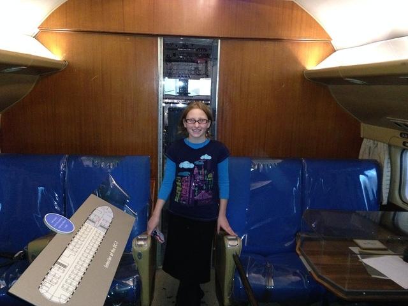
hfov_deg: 55.4
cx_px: 204
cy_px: 153
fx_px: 389
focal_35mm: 33
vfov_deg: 42.9
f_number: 2.4
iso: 500
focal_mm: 4.12
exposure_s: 1/16
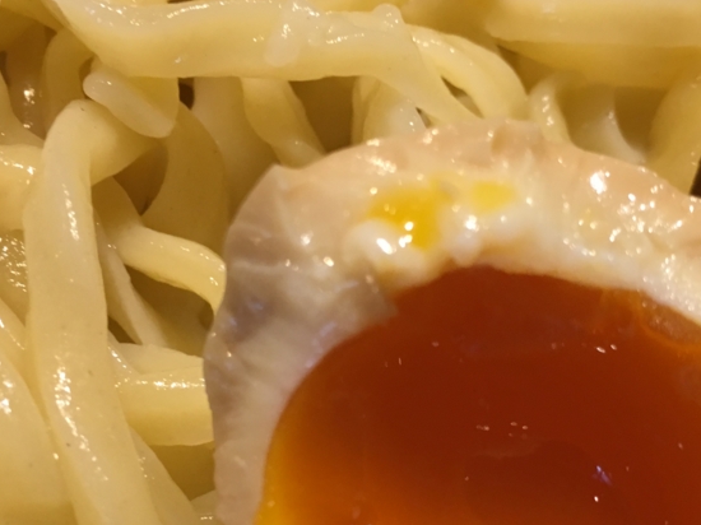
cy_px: 441
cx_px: 447
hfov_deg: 35.3
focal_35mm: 54
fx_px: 1093
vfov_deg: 26.4
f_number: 2.2
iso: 100
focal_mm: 4.15
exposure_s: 1/30
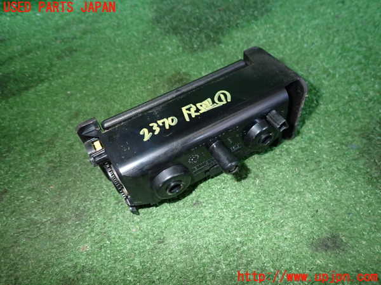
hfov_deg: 69.4
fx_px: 275
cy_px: 142
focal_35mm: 25
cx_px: 190
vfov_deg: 54.9
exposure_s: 1/30
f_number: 5.6
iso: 500
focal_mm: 4.5
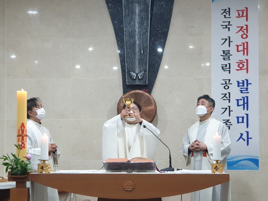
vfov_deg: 28.0
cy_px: 100
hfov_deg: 36.8
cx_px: 134
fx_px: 403
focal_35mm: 52
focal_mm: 6
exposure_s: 1/30
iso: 200
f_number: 2.4
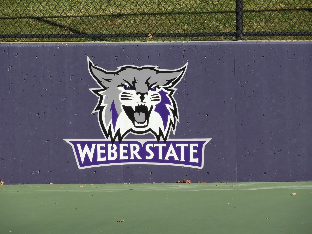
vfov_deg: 3.7
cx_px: 156
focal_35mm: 400
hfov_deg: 5.0
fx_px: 3605
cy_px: 117
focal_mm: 71.7
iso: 100
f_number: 5.6
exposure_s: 1/640
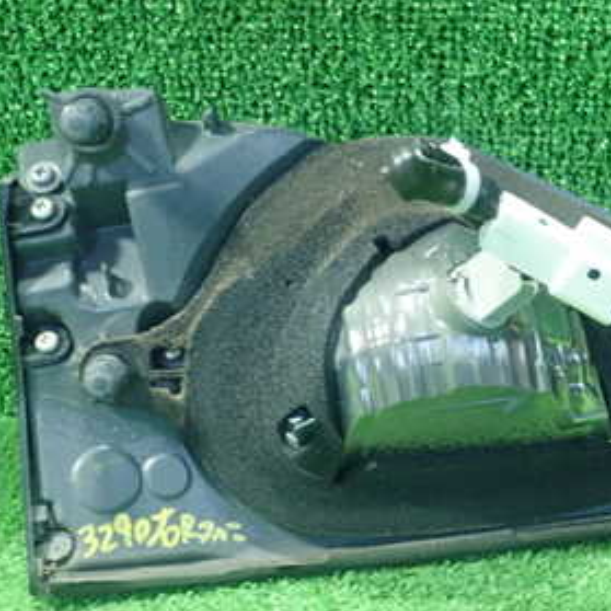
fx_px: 1138
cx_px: 438
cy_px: 368
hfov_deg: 29.7
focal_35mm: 57
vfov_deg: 30.0
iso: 800
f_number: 2.3
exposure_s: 1/80
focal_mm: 5.5
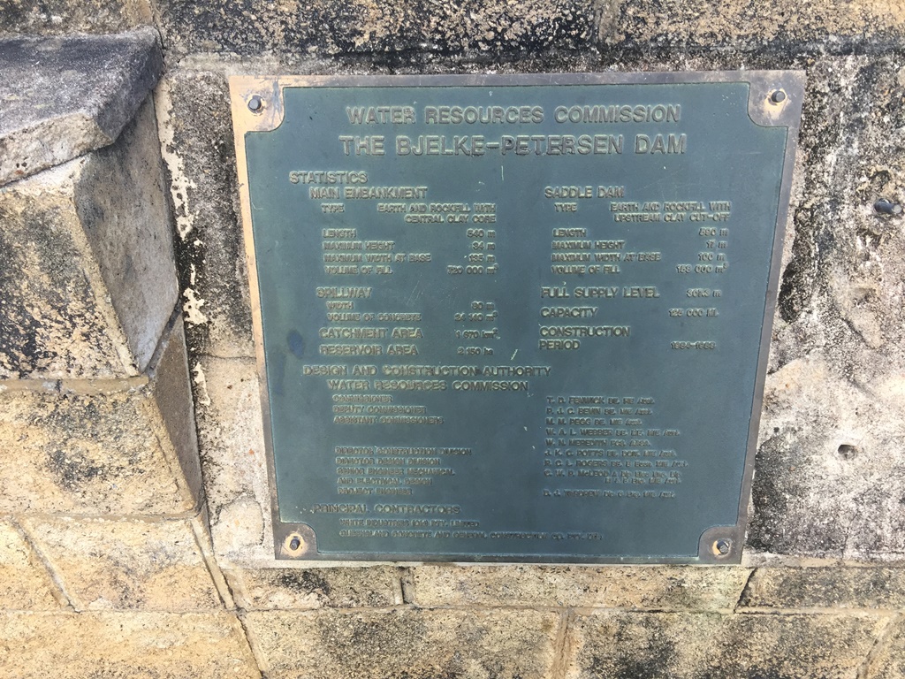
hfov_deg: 61.7
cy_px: 340
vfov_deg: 48.2
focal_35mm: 29
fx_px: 758
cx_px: 452
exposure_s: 1/100
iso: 50
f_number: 2.2
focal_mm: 4.15
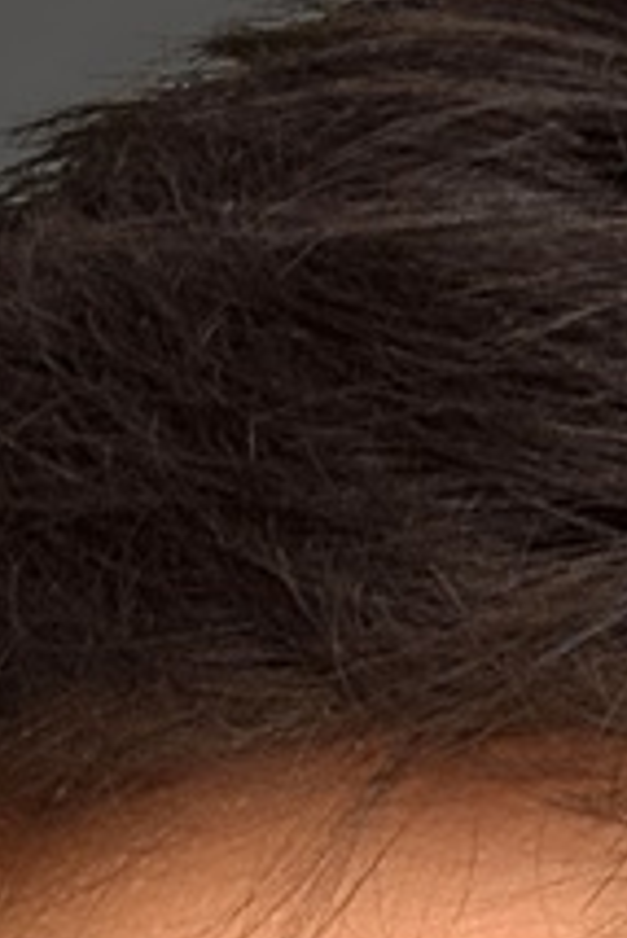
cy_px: 2678
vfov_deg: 3.5
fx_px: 15062
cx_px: 877
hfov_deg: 2.4
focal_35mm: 578
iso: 400
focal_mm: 55
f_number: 5.6
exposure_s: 1/160
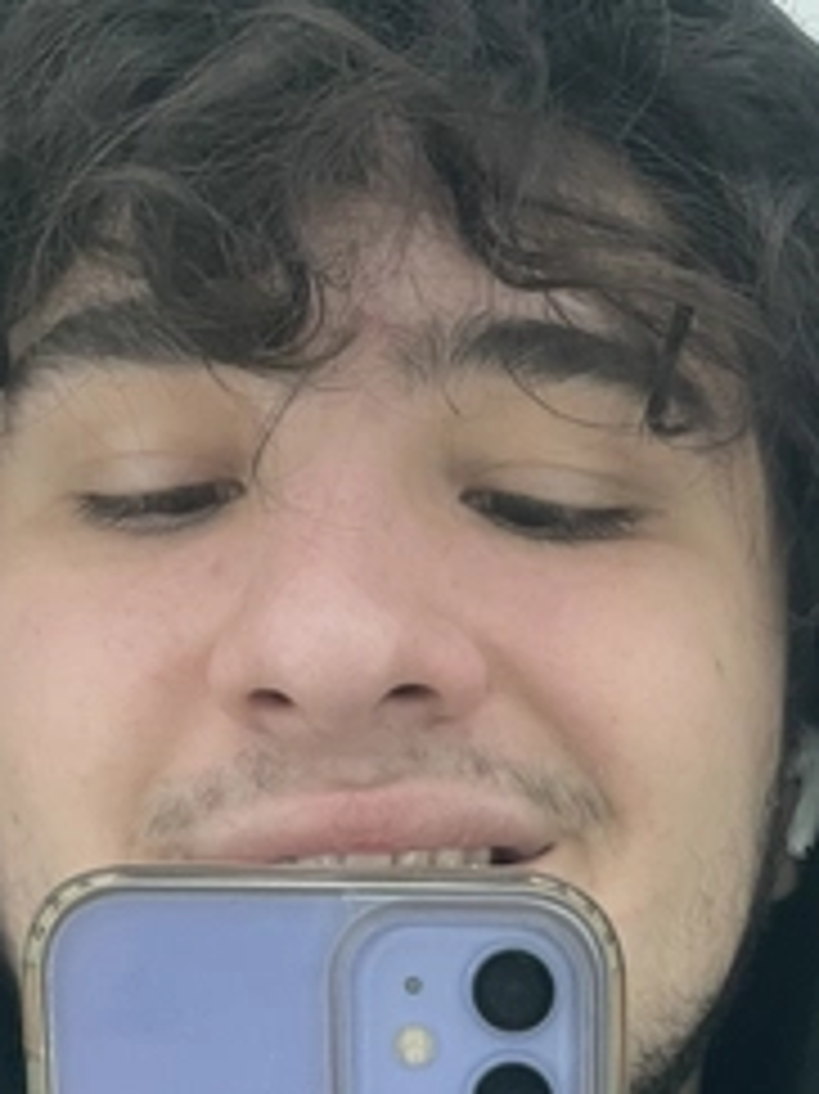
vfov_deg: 20.0
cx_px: 716
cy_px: 1477
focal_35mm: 89
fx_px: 2810
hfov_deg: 16.4
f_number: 1.6
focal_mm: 4.2
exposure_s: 1/60
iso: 125
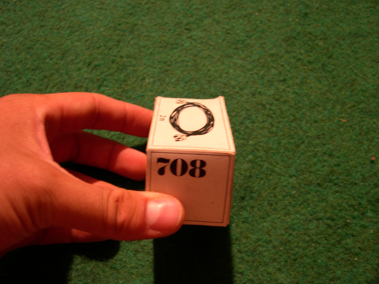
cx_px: 190
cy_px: 142
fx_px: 416
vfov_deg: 37.7
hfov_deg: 49.0
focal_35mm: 38
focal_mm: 8
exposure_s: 1/5.6
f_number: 2.8
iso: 102
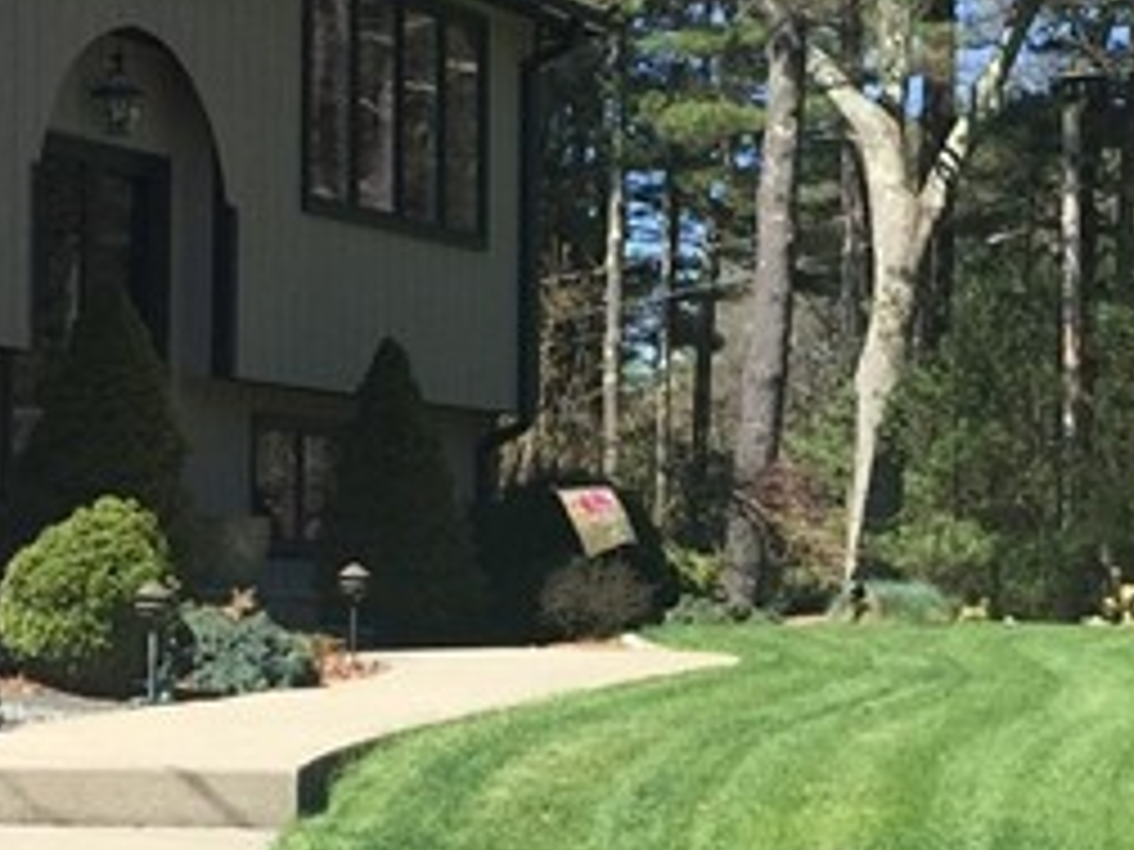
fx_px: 3866
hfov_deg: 16.6
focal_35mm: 118
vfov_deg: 12.5
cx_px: 842
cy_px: 580
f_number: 2.2
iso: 32
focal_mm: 4.15
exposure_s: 1/1130
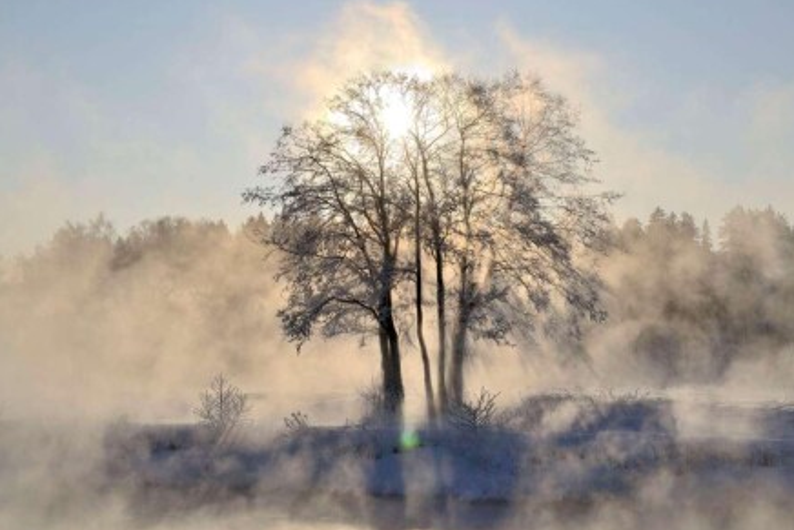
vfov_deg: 20.9
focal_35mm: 65
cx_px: 406
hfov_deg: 30.9
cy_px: 266
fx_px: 1434
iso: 100
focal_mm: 42
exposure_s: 1/500
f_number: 14
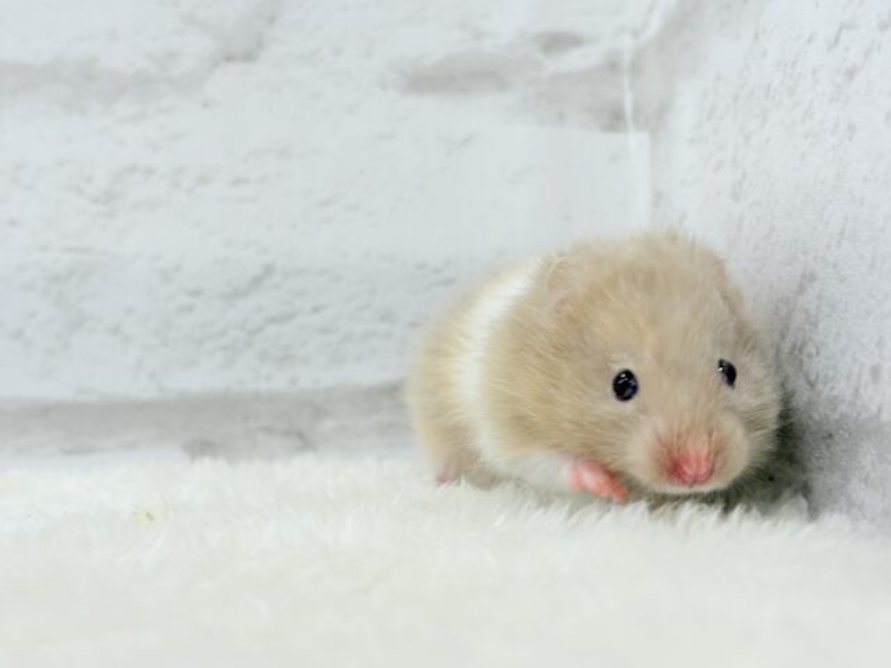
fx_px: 1338
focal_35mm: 52
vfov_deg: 28.0
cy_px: 334
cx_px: 446
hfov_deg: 36.8
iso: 40
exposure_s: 1/50
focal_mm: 5.96
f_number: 1.6
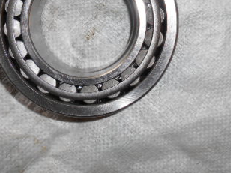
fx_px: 360
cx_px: 94
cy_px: 14
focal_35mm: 54
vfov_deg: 26.1
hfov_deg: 35.4
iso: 80
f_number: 3.4
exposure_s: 1/25
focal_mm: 4.7
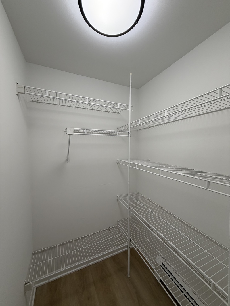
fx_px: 124
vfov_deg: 102.1
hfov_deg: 85.7
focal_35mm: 14
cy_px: 153
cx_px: 115
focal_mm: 2.22
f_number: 2.2
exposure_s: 1/120
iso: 80
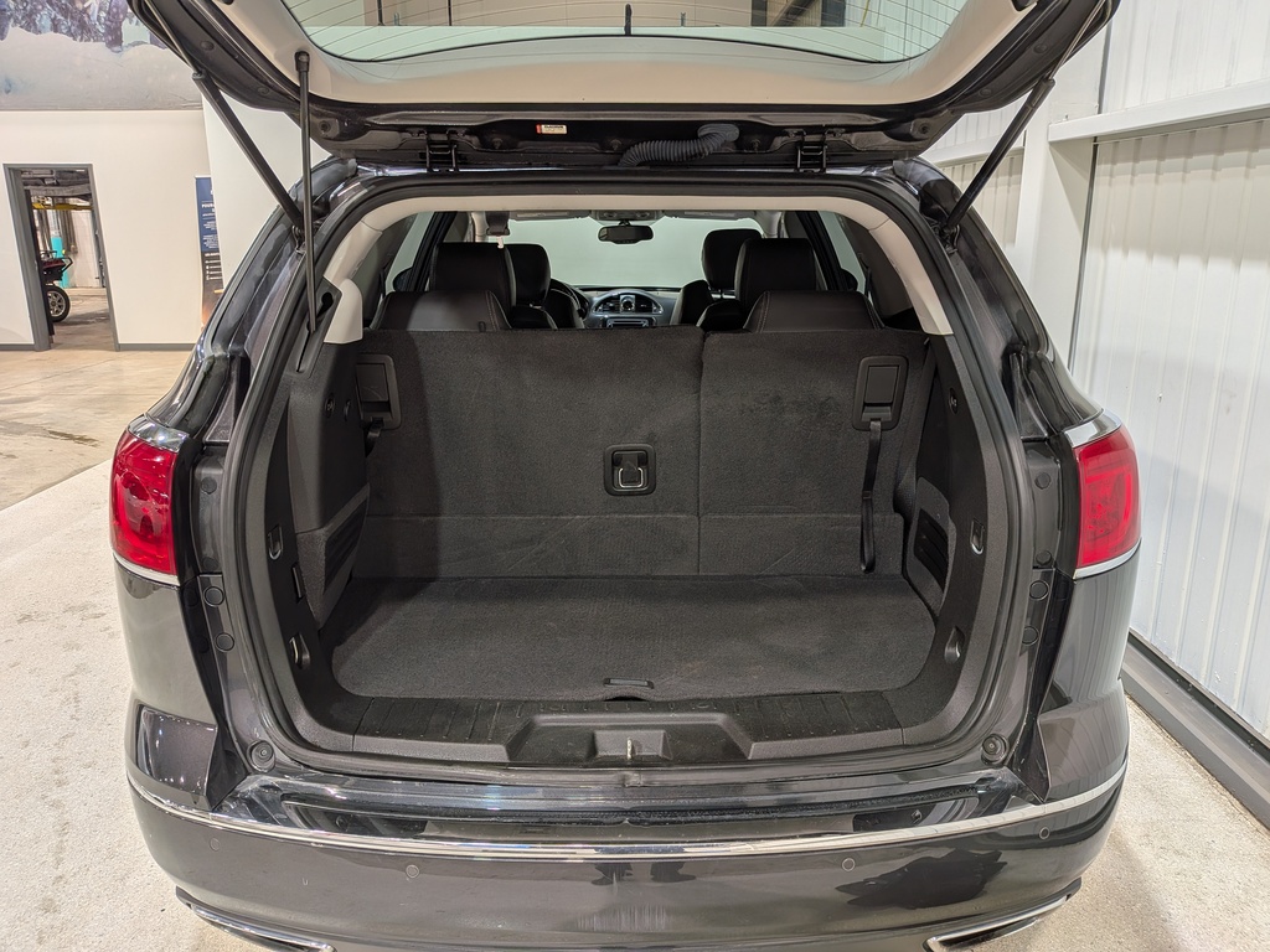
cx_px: 635
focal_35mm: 24
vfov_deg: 56.8
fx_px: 881
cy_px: 476
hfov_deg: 71.6
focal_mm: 4.53
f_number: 1.7
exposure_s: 1/173
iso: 28
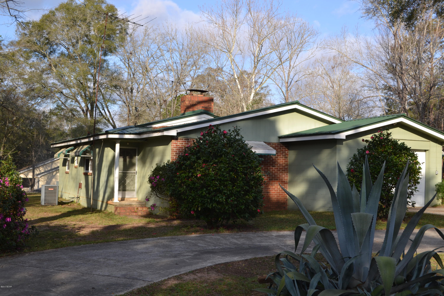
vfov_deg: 29.9
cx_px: 222
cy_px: 148
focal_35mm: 45
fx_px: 555
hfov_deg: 43.6
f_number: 7.1
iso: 100
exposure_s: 1/200
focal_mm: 30
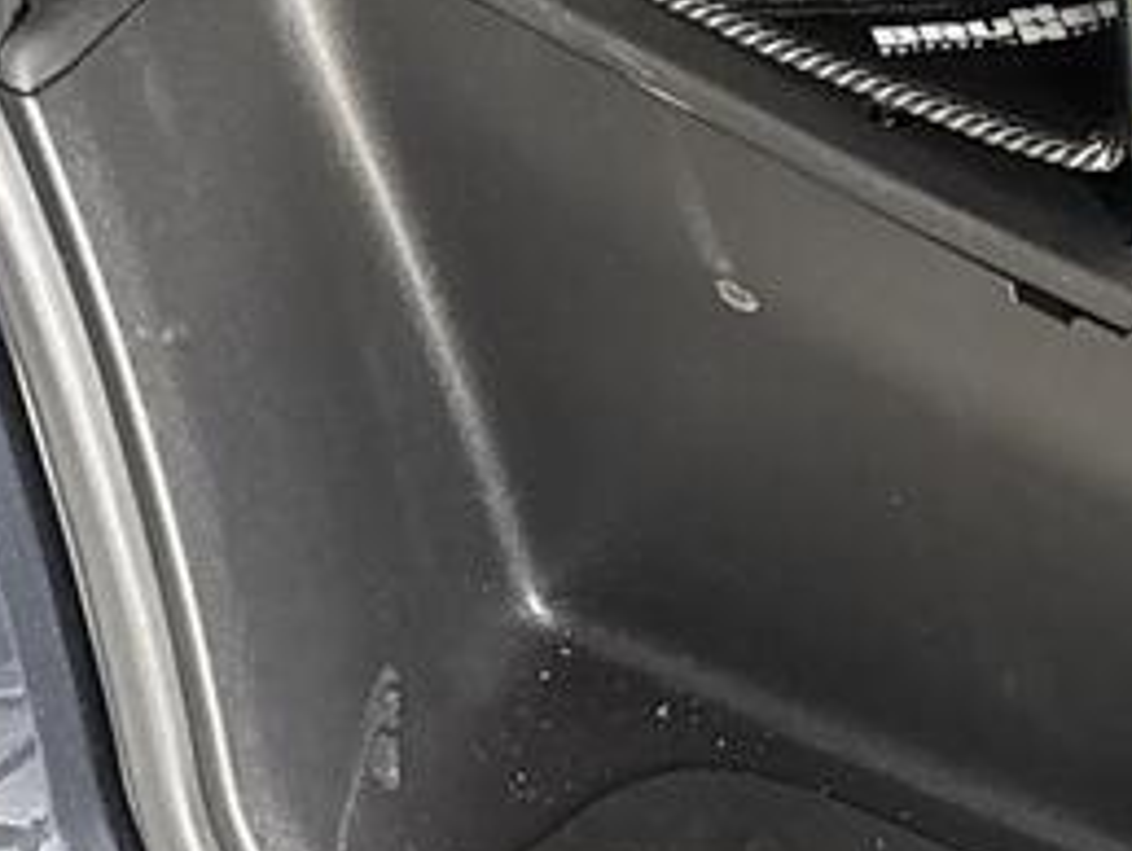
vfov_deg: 9.2
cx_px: 570
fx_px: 4746
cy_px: -1215
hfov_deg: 13.6
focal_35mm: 145
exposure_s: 1/50
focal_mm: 5.96
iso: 250
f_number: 1.6
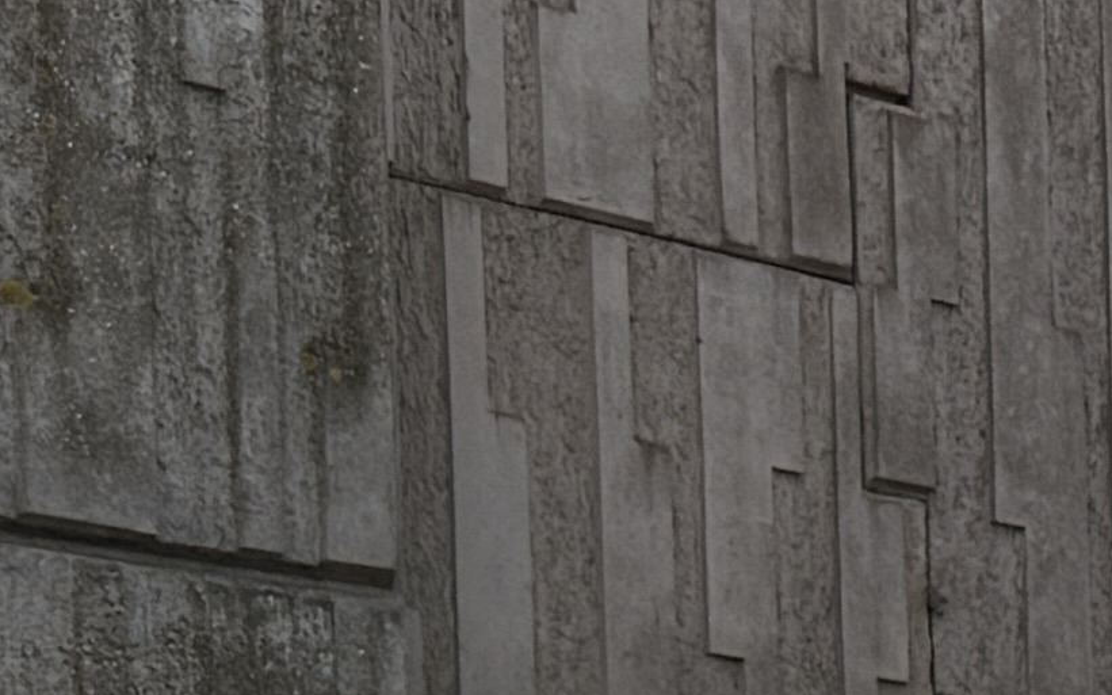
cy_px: 1771
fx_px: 5364
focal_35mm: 177
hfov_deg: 9.8
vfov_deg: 6.9
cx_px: 3056
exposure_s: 1/2370
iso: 80
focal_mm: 6.76
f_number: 1.78
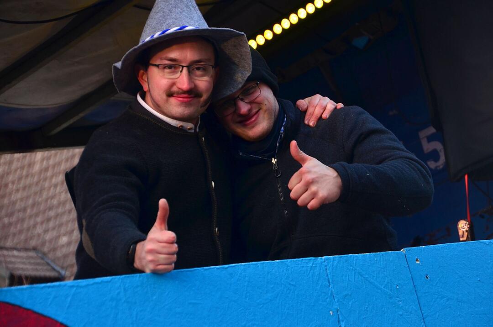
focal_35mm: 150
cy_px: 164
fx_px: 2051
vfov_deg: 9.1
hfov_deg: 13.7
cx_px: 246
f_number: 6
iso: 400
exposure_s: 1/160
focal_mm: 100
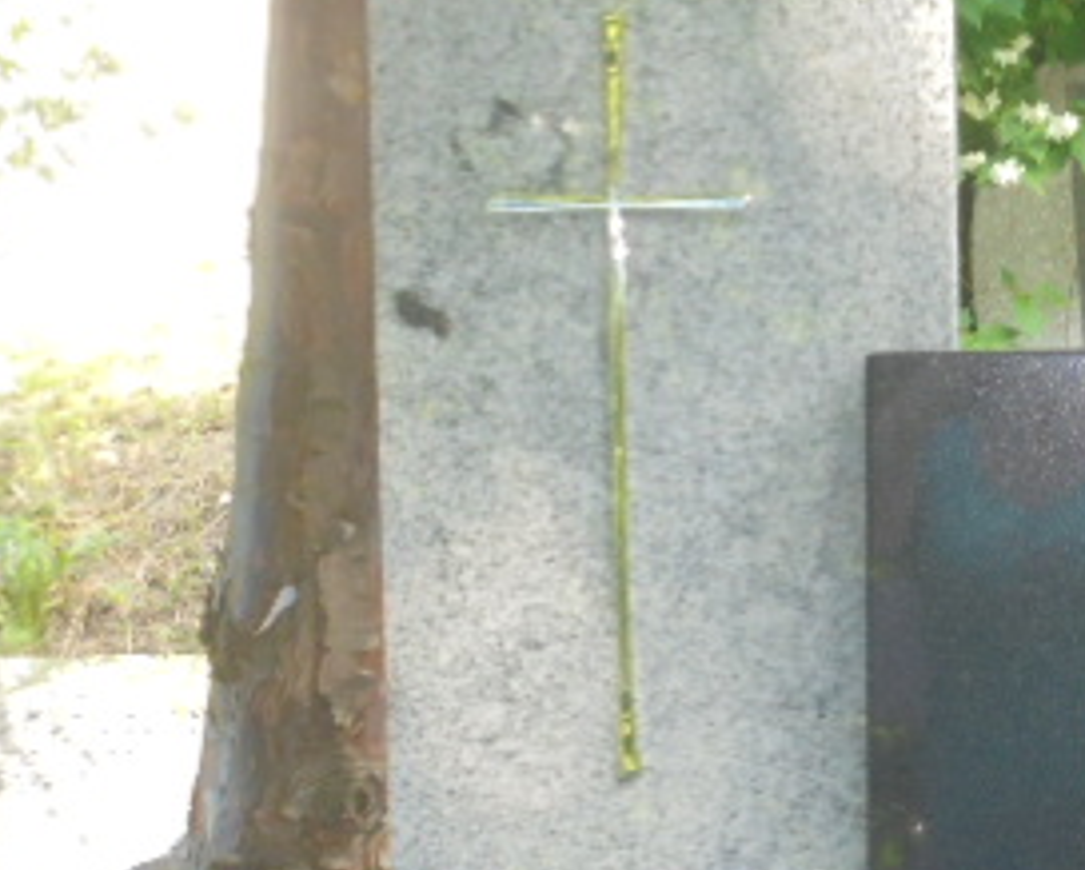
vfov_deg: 10.5
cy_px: 770
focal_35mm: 147
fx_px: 4724
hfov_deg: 12.9
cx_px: 1065
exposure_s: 1/30
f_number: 5.6
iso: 200
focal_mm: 11.5
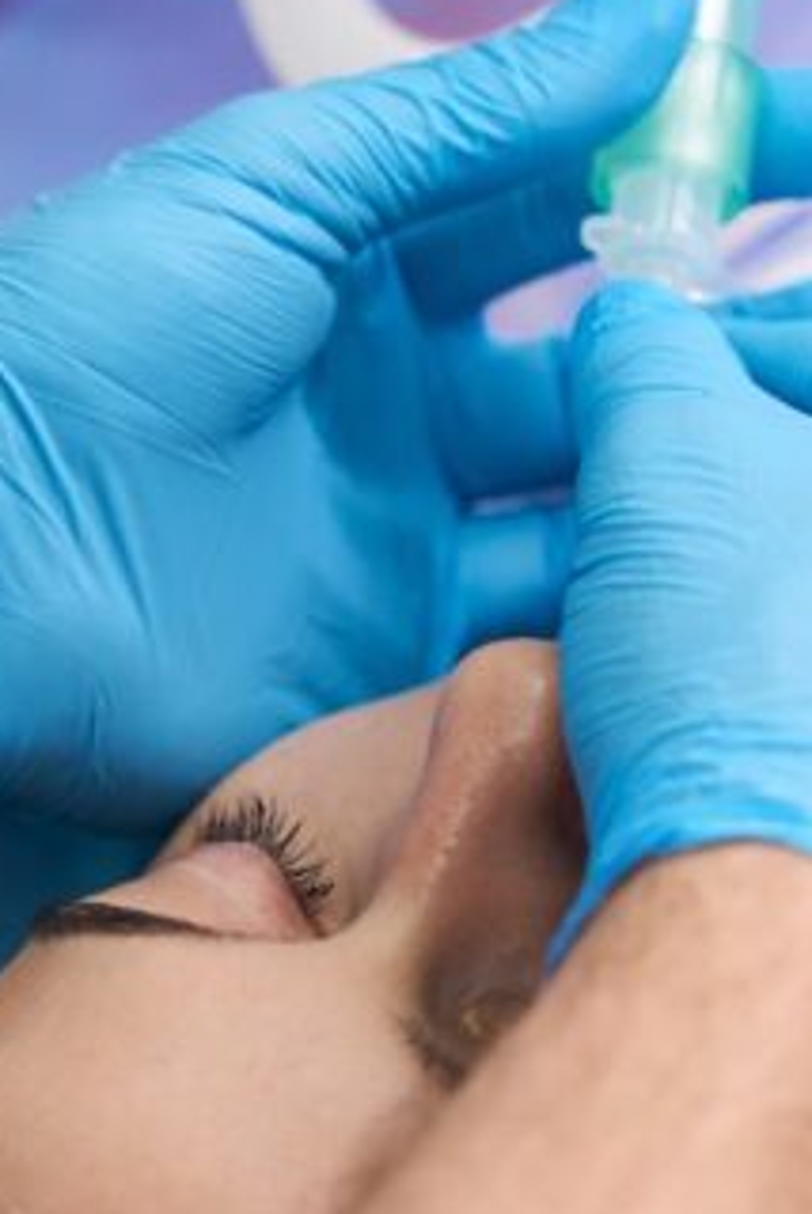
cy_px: 675
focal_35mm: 196
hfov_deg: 7.0
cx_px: 541
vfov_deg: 10.5
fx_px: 6604
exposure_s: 1/250
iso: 640
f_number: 2.8
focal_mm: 61.2
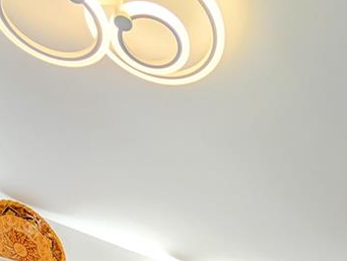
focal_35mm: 41
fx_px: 411
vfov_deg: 20.6
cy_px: 495
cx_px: 298
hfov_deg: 42.7
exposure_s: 1/450
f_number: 1.7
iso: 43
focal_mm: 2.02
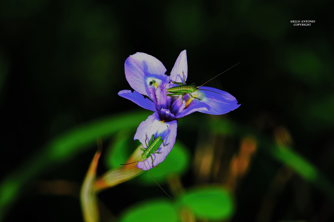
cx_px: 167
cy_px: 111
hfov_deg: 4.6
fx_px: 4170
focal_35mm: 450
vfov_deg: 3.0
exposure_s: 1/100
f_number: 9
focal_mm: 300
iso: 400
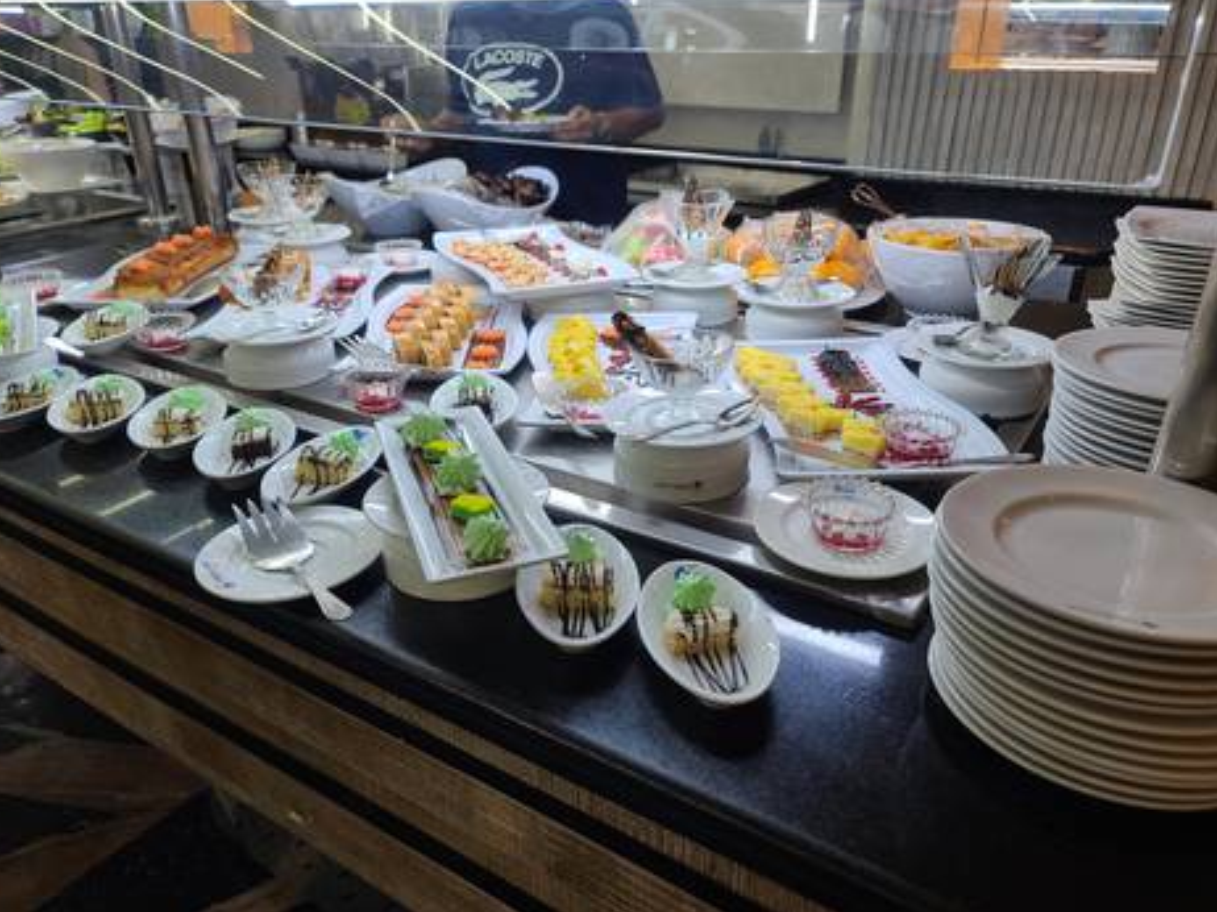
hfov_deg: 67.3
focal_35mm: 26
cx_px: 590
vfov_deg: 53.0
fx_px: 914
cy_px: 443
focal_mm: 7
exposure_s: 1/100
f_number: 1.8
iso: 50
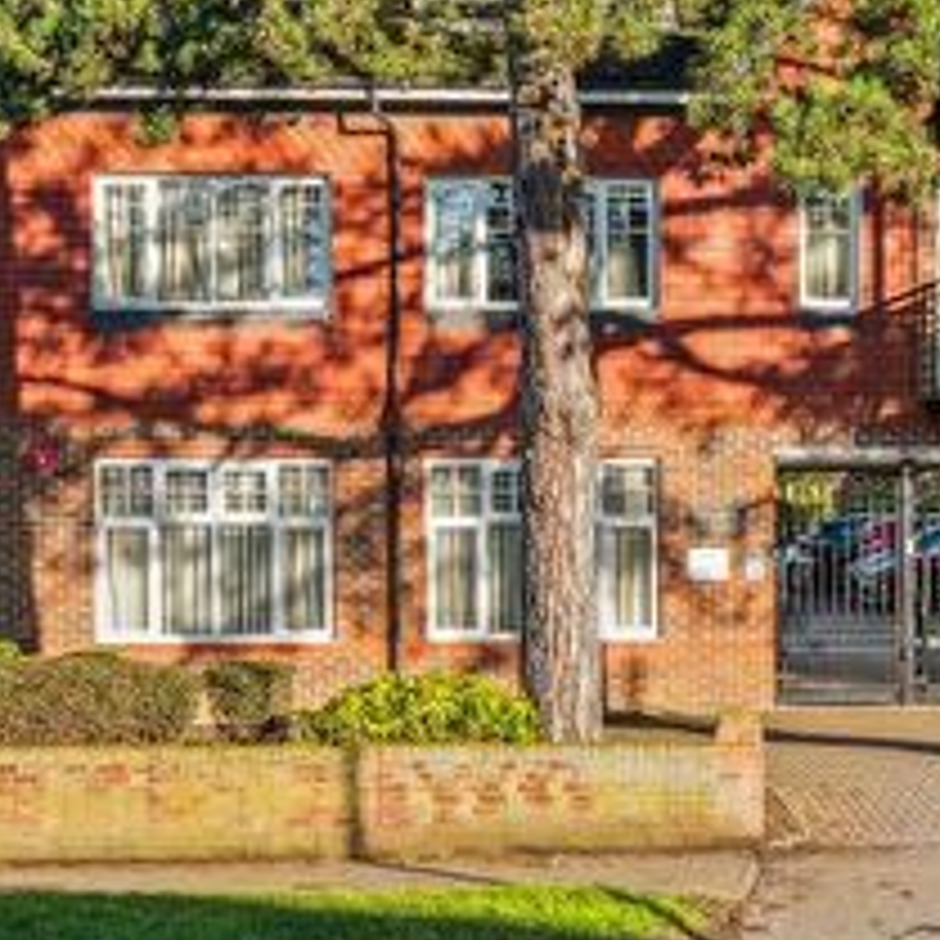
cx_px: 481
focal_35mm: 91
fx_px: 2796
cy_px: 218
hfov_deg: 19.1
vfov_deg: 18.9
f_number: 4.5
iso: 320
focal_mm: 32
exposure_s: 1/500
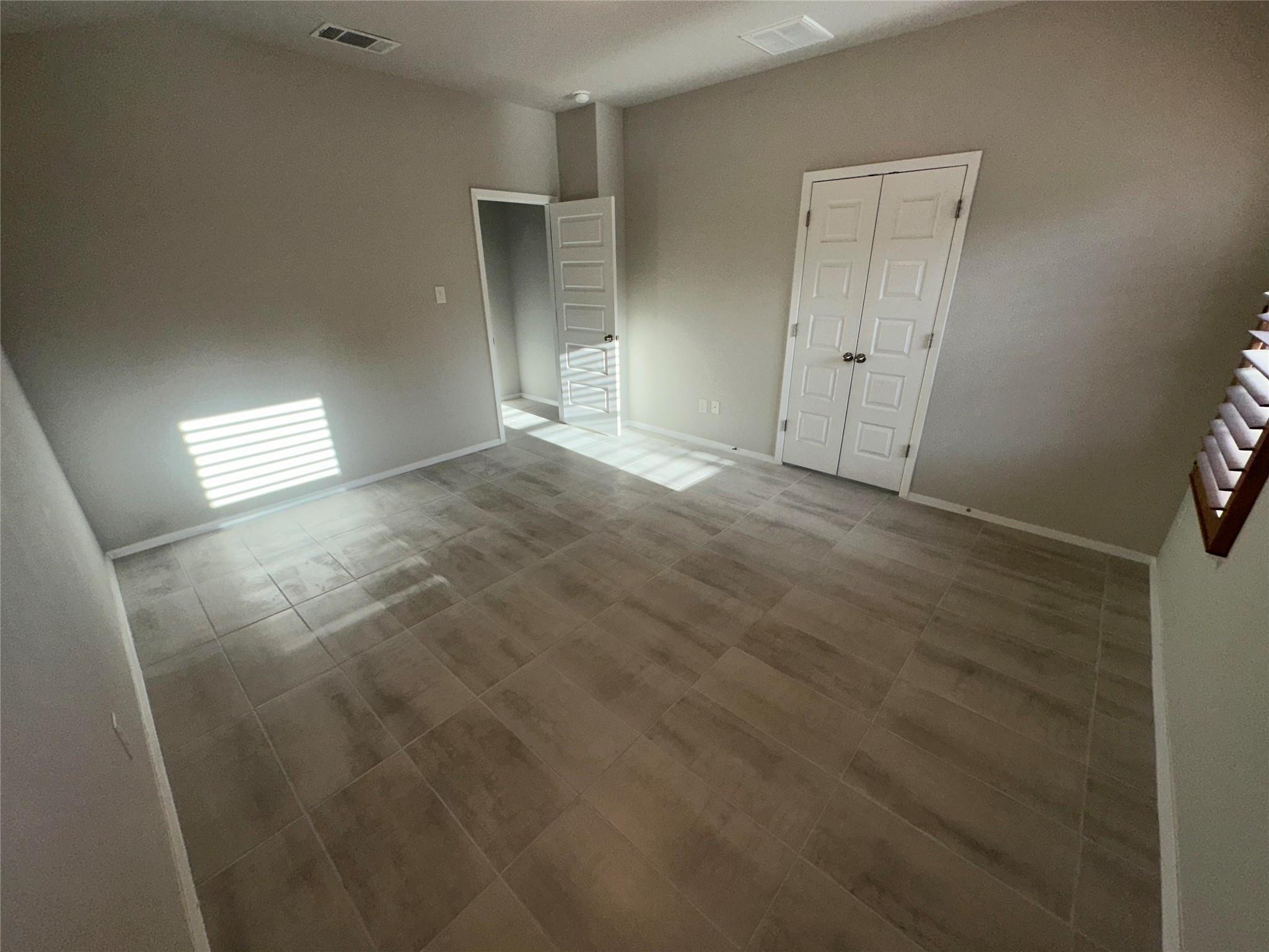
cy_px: 476
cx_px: 634
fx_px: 513
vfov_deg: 85.7
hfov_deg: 102.1
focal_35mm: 14
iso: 32
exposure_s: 1/214
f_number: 2.2
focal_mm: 2.22
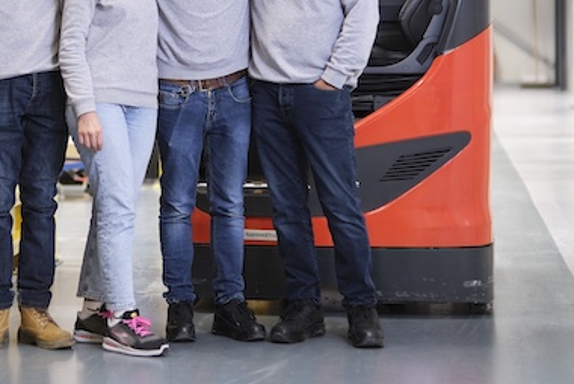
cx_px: 130
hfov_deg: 14.8
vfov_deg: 9.9
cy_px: 51
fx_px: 2202
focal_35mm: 138
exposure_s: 1/125
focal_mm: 50
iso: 640
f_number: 1.3
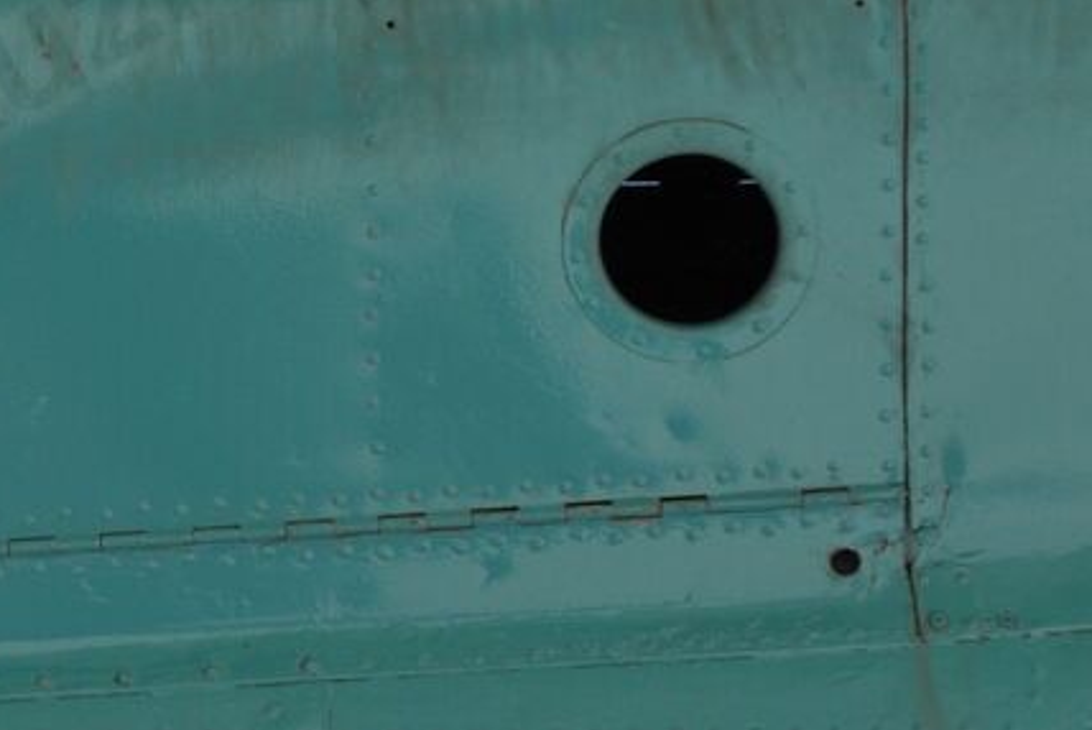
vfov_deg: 7.0
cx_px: -276
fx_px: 5979
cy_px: 222
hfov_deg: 10.2
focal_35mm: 197
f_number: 8
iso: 200
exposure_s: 1/200
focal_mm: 44
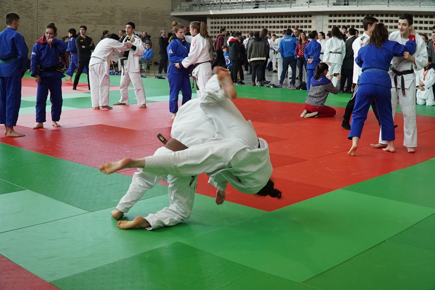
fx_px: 508
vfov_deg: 31.9
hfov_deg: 46.4
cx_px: 218
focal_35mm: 42
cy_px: 145
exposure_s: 1/500
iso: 1600
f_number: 5.6
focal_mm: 28
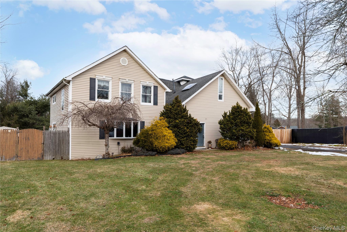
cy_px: 116
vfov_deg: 53.1
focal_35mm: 24
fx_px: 231
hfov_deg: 73.7
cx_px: 174
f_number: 7.1
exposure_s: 1/1000
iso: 200
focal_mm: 24
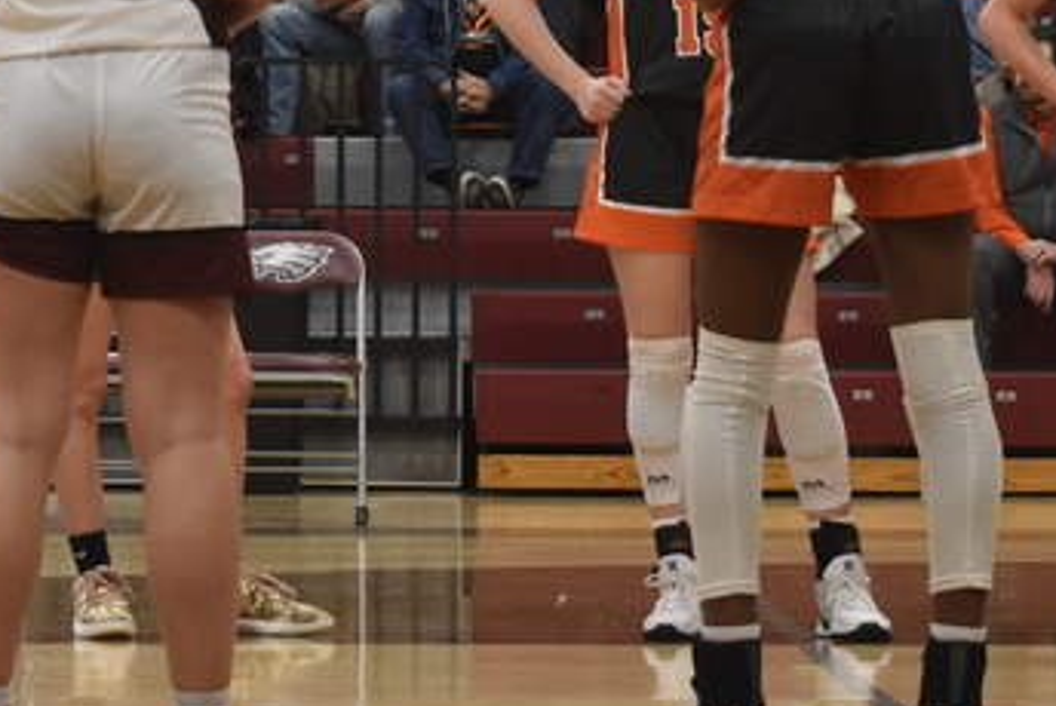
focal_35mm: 245
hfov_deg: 8.4
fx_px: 7207
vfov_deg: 5.6
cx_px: 206
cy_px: -167
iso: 1600
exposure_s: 1/125
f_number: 5.6
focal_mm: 55
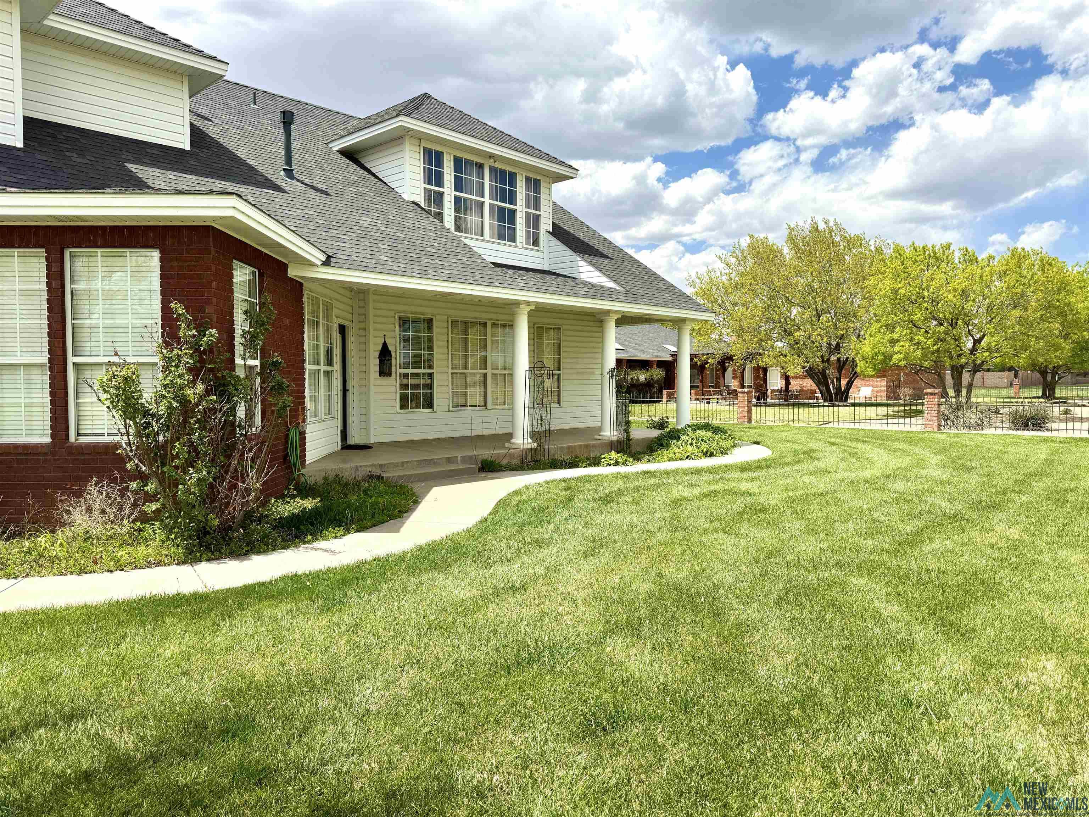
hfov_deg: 71.6
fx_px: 755
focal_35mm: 24
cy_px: 408
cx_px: 544
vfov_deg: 56.8
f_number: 1.78
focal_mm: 6.86
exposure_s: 1/4950
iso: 80
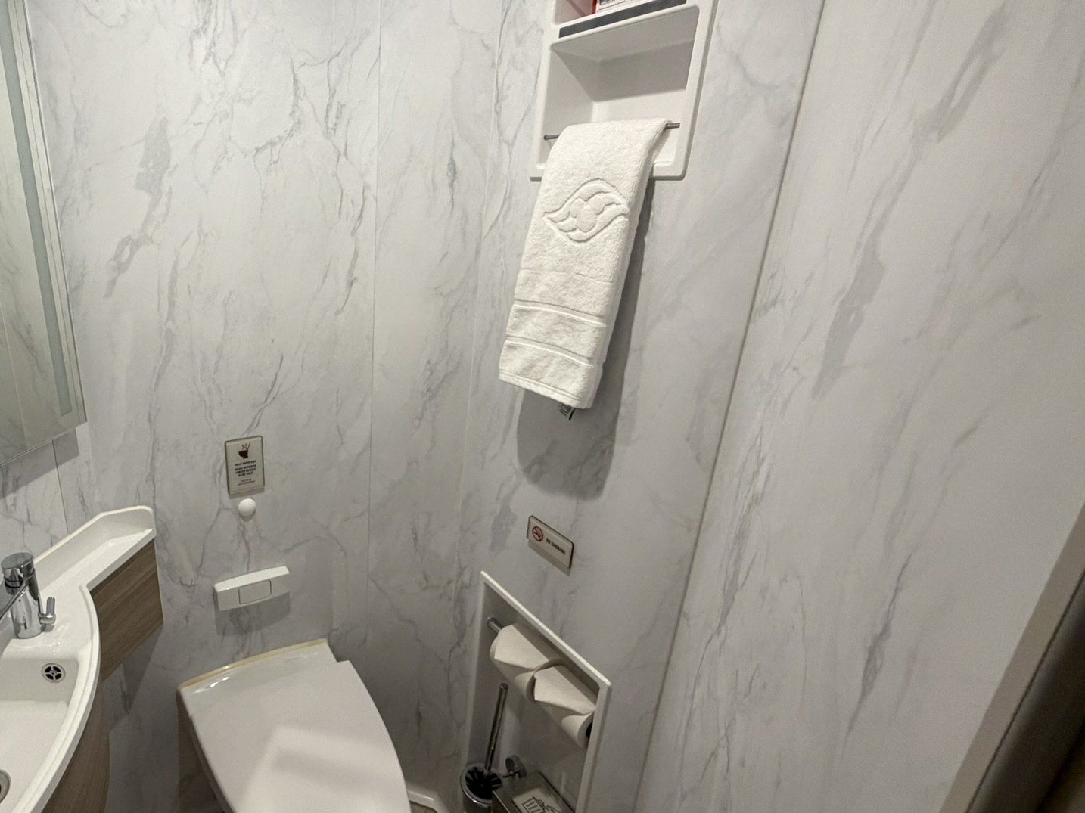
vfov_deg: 66.0
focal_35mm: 20
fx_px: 627
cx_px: 316
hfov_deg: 77.6
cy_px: 404
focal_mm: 2.22
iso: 250
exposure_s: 1/120
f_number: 2.2
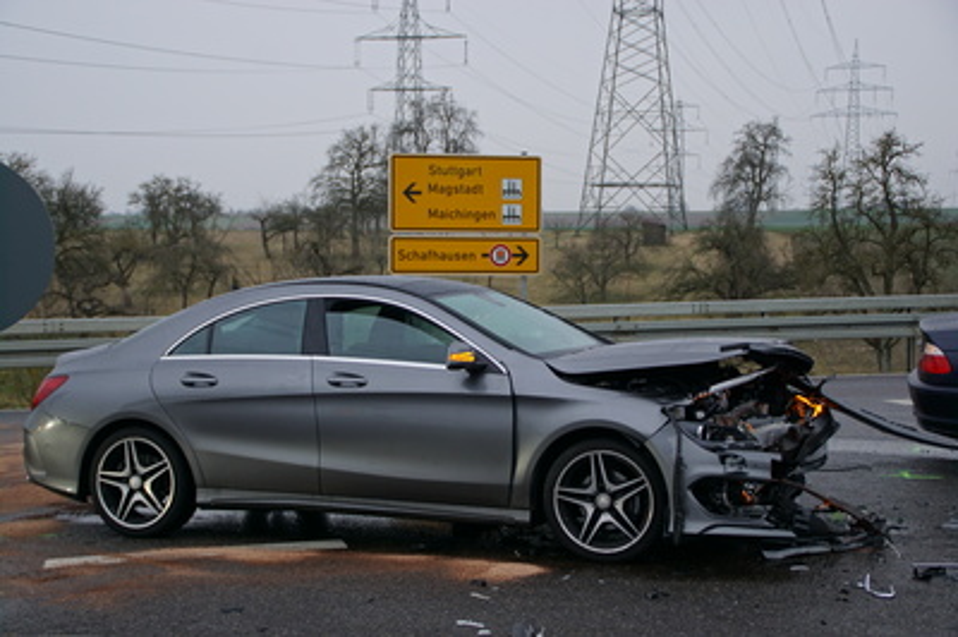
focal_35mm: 52
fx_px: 1396
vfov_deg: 25.7
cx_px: 479
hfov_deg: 37.9
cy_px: 318
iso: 320
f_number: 4.5
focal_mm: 35
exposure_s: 1/60
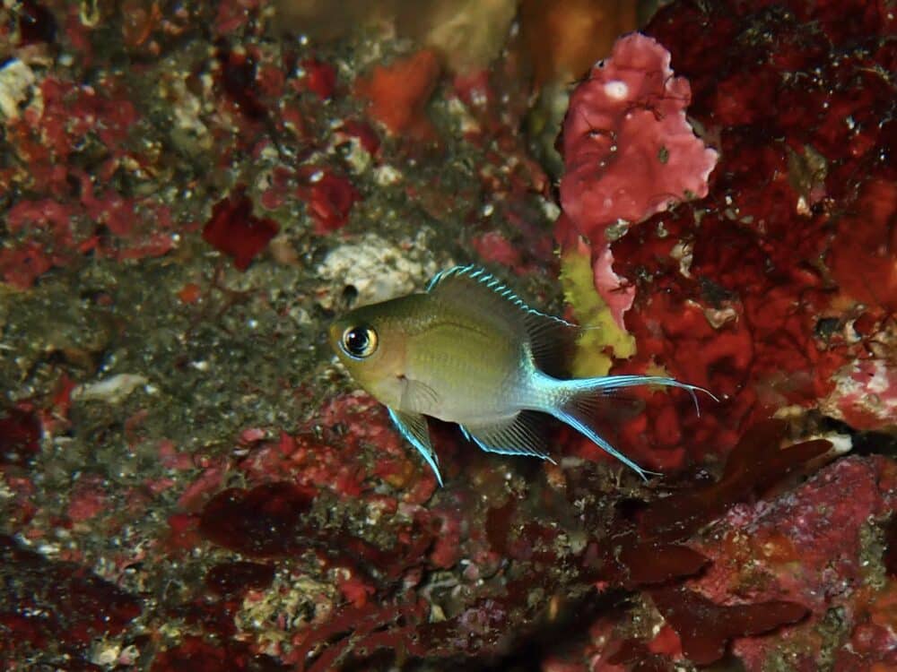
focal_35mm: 100
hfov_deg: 19.6
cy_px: 336
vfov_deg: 14.8
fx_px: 2591
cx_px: 448
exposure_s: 1/200
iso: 400
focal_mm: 18
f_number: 6.3
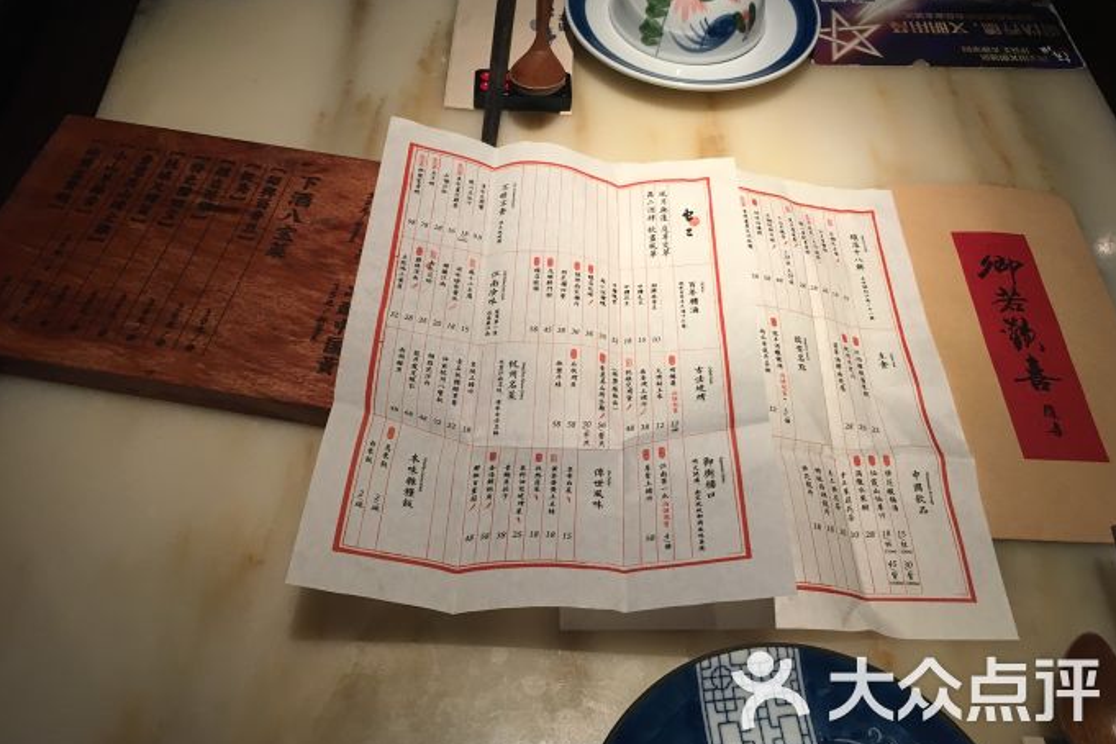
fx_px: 961
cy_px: 345
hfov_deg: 60.3
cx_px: 569
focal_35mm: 31
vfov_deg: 42.3
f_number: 2.2
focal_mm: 4.15
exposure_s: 1/33
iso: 50
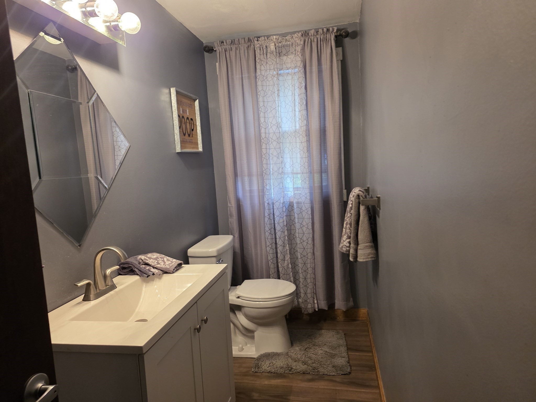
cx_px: 268
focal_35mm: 23
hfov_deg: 73.9
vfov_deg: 58.9
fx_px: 356
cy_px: 201
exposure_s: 1/120
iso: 400
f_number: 1.7
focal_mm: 6.25
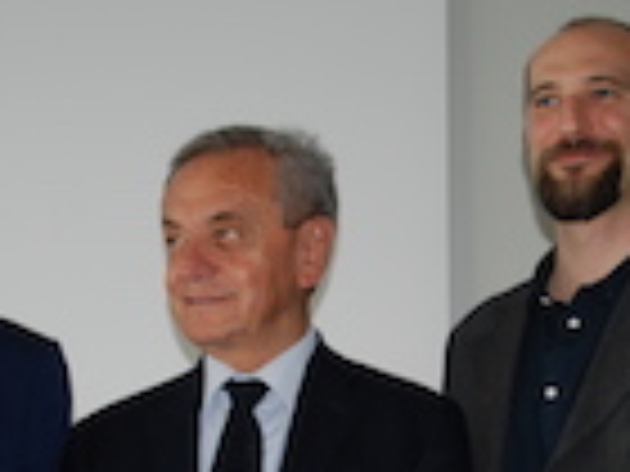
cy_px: 447
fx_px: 1881
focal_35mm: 103
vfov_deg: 14.1
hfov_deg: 19.0
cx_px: 360
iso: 200
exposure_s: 1/60
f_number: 4
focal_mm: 25
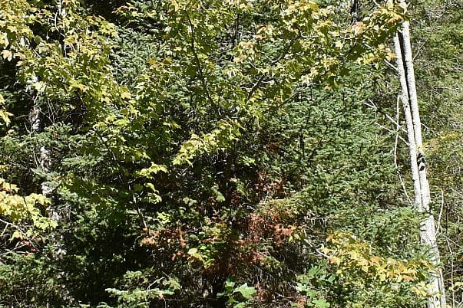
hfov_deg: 23.6
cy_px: 57
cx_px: 199
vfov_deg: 15.8
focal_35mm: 86
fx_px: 1106
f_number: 8
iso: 180
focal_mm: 18
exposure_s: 1/250
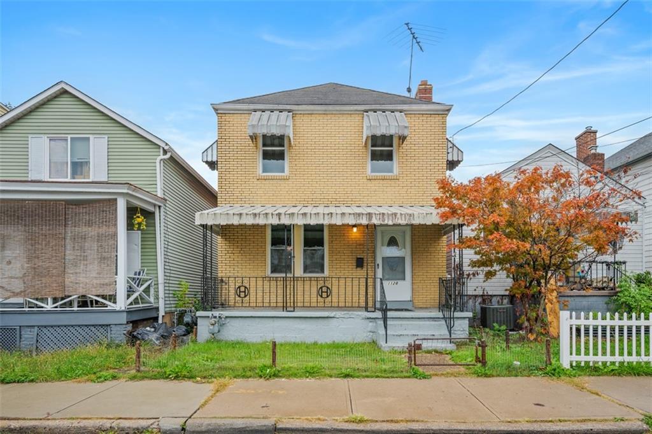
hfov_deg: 82.6
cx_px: 326
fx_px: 371
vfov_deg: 60.7
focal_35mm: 20
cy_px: 217
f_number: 8
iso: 400
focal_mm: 20.5
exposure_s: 1/125
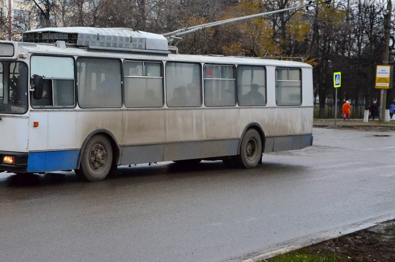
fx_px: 908
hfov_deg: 24.4
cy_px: 87
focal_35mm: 83
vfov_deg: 16.3
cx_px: 124
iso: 2500
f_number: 4.5
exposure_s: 1/2000
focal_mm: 38
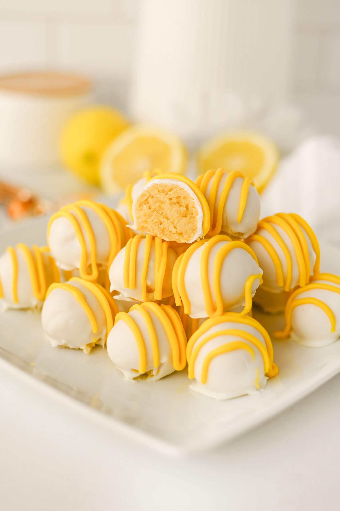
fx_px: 709
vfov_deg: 39.6
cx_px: 170
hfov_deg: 27.0
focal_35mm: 50
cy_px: 256
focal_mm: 50
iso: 160
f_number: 3.2
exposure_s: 1/320
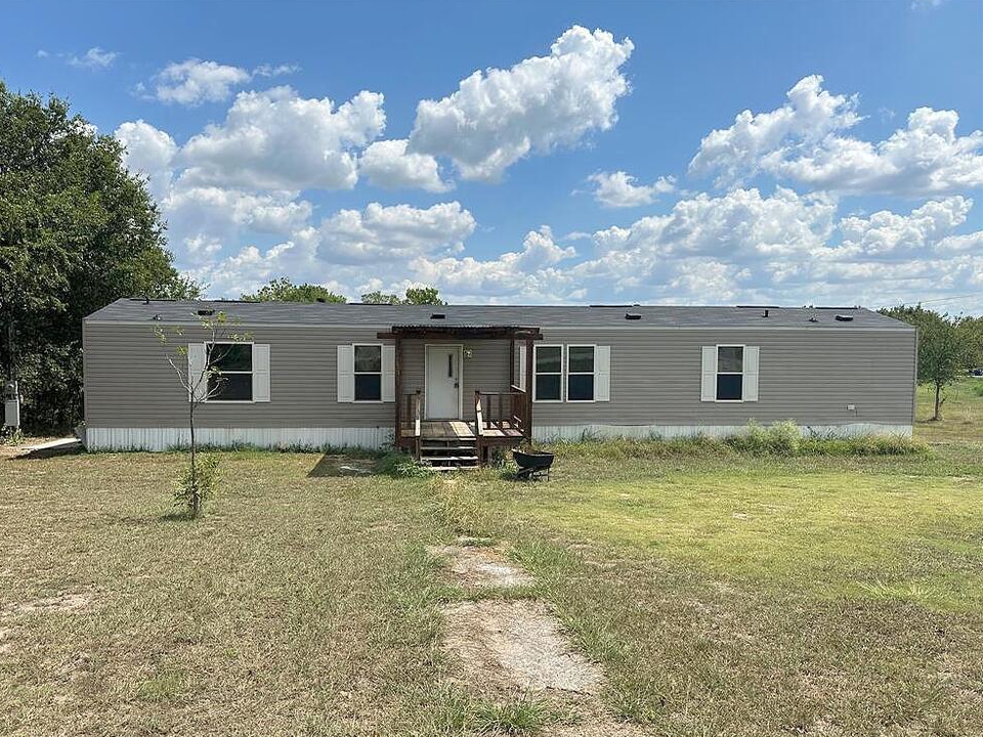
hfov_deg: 69.4
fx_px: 710
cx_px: 473
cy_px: 378
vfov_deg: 54.9
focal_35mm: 25
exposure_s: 1/7042
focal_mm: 6.86
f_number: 1.78
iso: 80
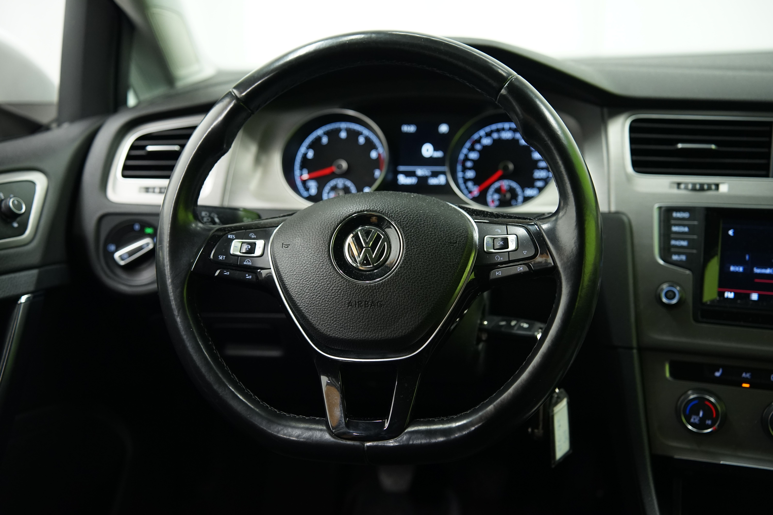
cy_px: 258
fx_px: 988
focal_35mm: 46
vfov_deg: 29.2
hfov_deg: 42.7
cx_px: 386
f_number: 2.8
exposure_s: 1/40
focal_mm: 46
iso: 1250
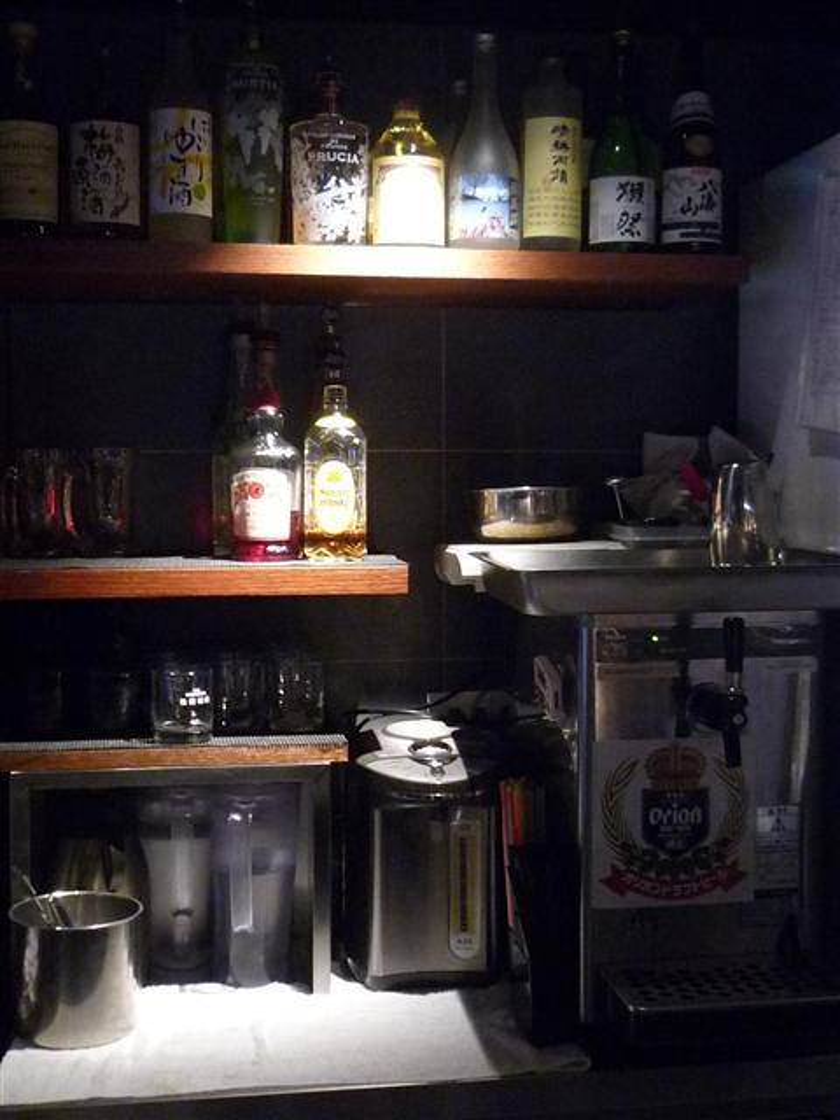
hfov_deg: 31.5
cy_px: 560
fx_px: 1488
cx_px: 420
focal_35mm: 46
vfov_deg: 41.2
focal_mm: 4.5
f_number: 2.8
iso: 400
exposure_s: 1/8
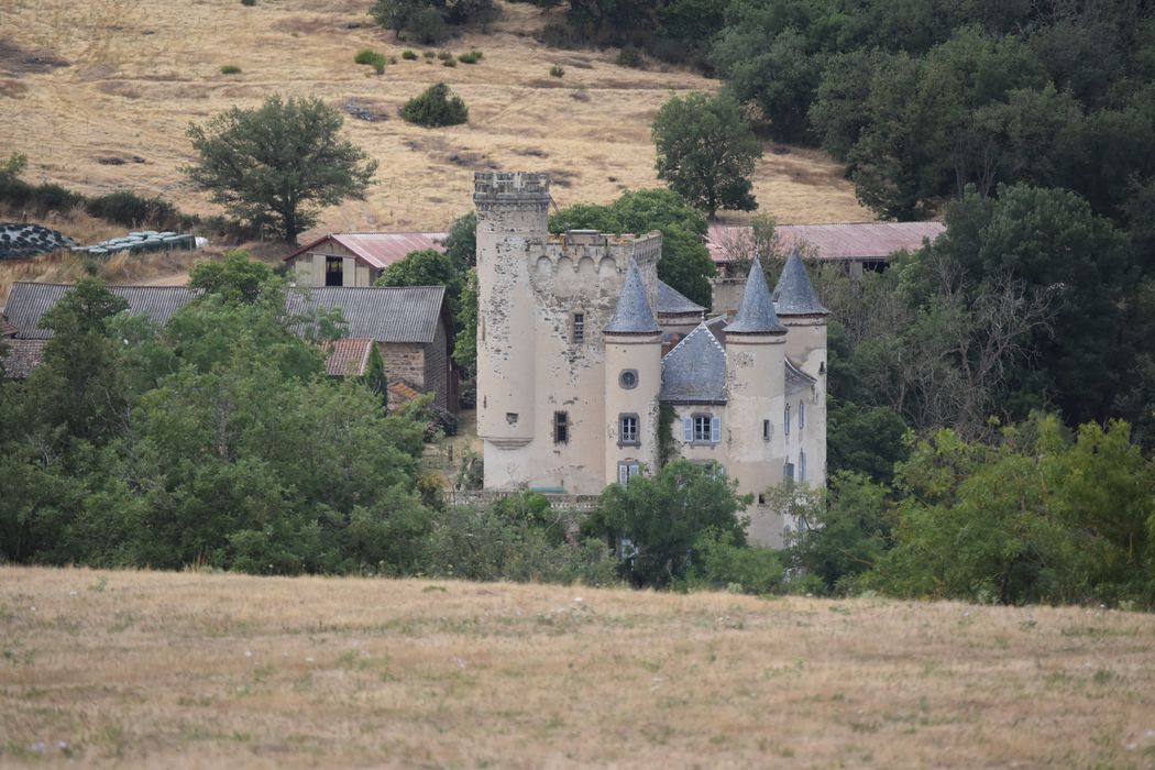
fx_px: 9624
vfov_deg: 4.6
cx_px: 578
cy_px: 385
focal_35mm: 300
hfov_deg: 6.9
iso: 560
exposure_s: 1/1000
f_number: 5.6
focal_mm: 200
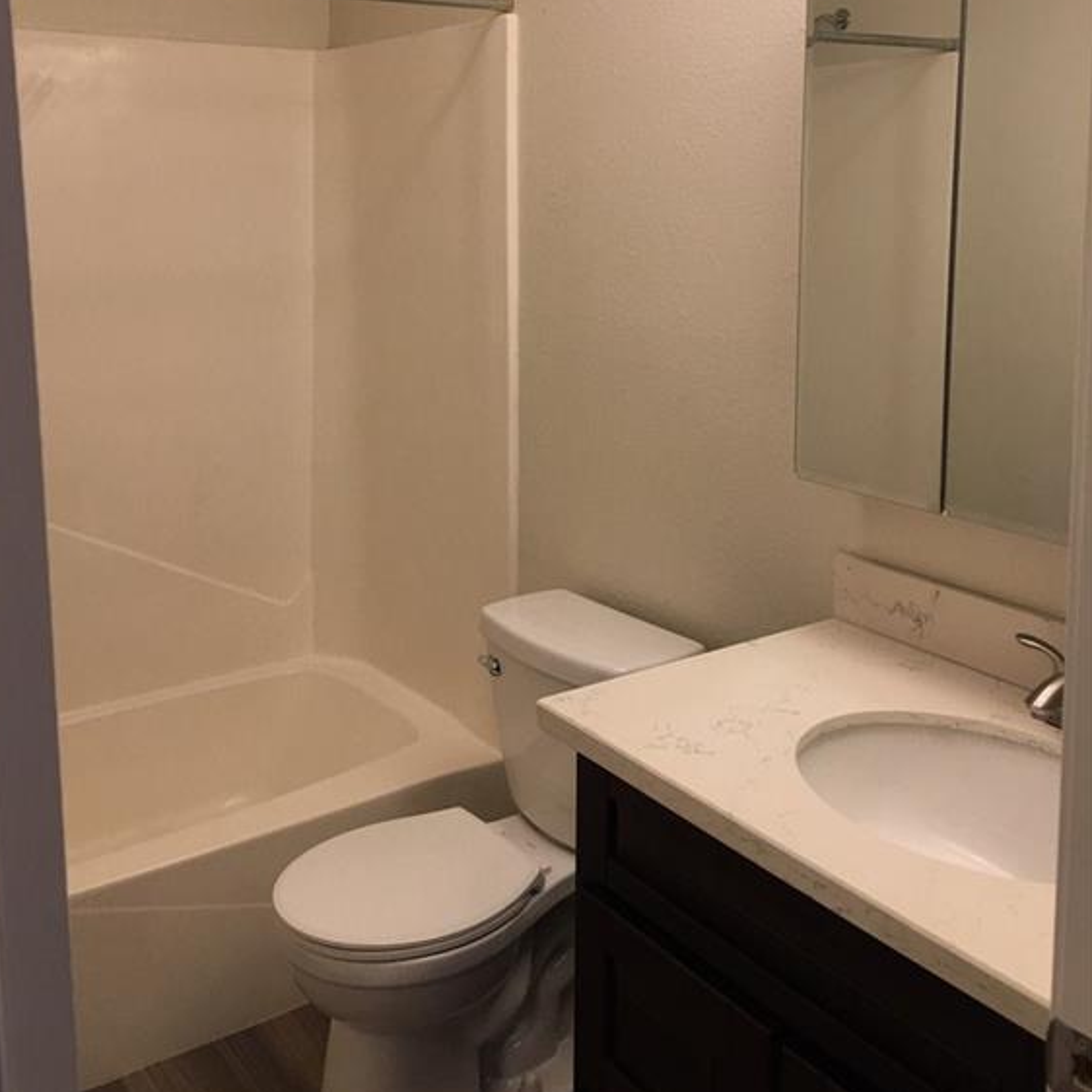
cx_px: 536
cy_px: 373
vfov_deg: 46.6
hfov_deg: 47.2
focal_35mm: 35
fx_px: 1249
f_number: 2.2
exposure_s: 1/30
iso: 32
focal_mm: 4.15
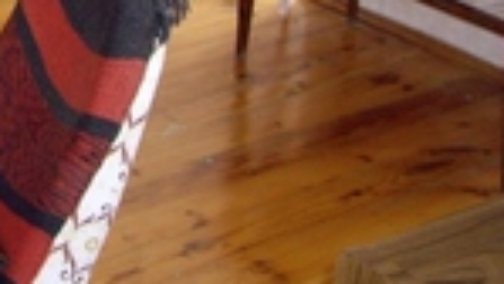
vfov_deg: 9.2
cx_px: -112
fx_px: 1671
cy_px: -257
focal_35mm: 125
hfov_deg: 16.4
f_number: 2.7
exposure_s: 1/40
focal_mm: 6.2
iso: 200
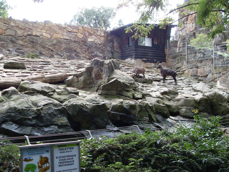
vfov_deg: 38.7
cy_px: 86
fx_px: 245
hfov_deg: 50.1
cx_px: 114
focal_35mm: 37
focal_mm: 6.3
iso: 80
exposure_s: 1/125
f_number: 2.8
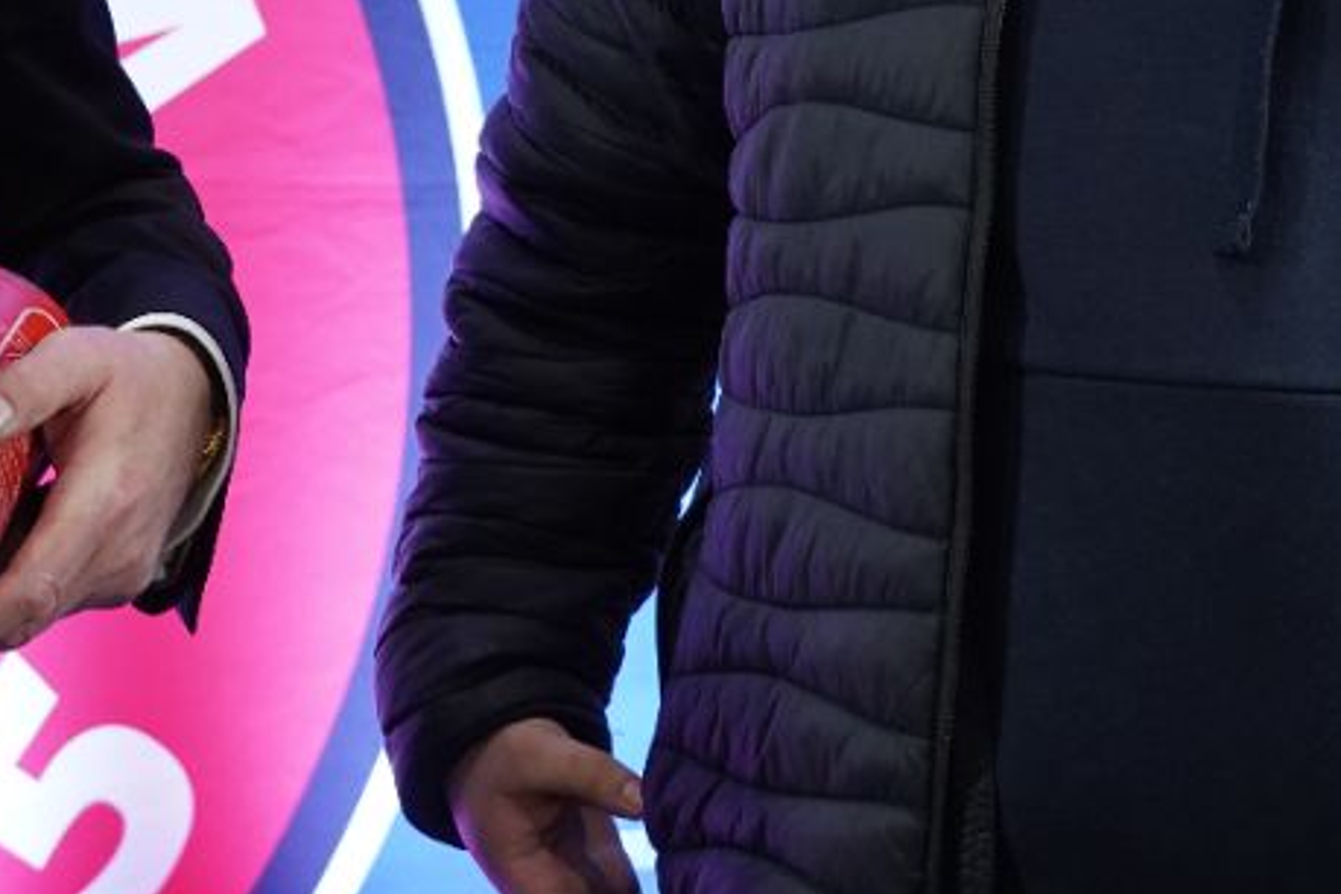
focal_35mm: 85
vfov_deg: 15.5
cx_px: 377
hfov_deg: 23.7
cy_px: -148
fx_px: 3166
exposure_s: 1/125
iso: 2000
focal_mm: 30
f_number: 4.5
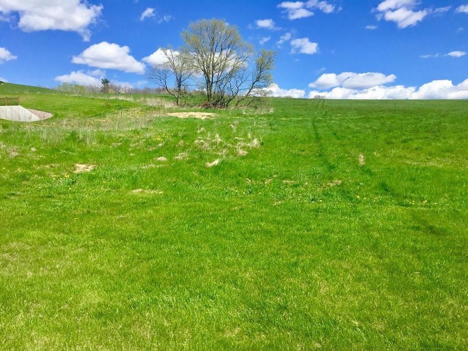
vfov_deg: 48.2
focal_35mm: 29
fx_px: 392
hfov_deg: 61.7
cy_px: 176
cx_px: 234
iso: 32
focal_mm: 4.15
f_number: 2.2
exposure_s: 1/2475
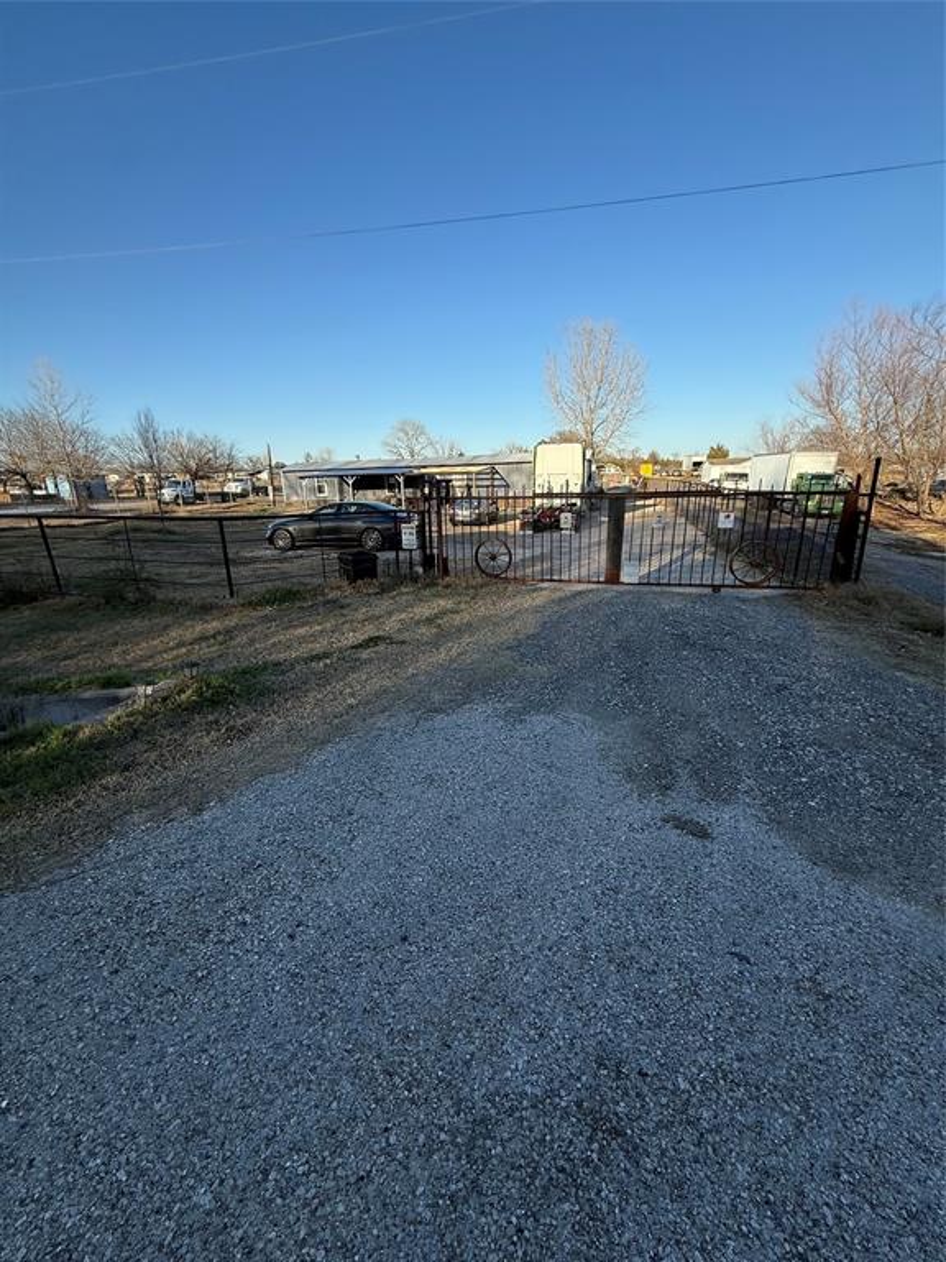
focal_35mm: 14
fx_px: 510
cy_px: 631
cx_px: 473
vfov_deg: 102.1
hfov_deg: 85.7
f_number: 2.2
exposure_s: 1/1211
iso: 64
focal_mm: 2.22
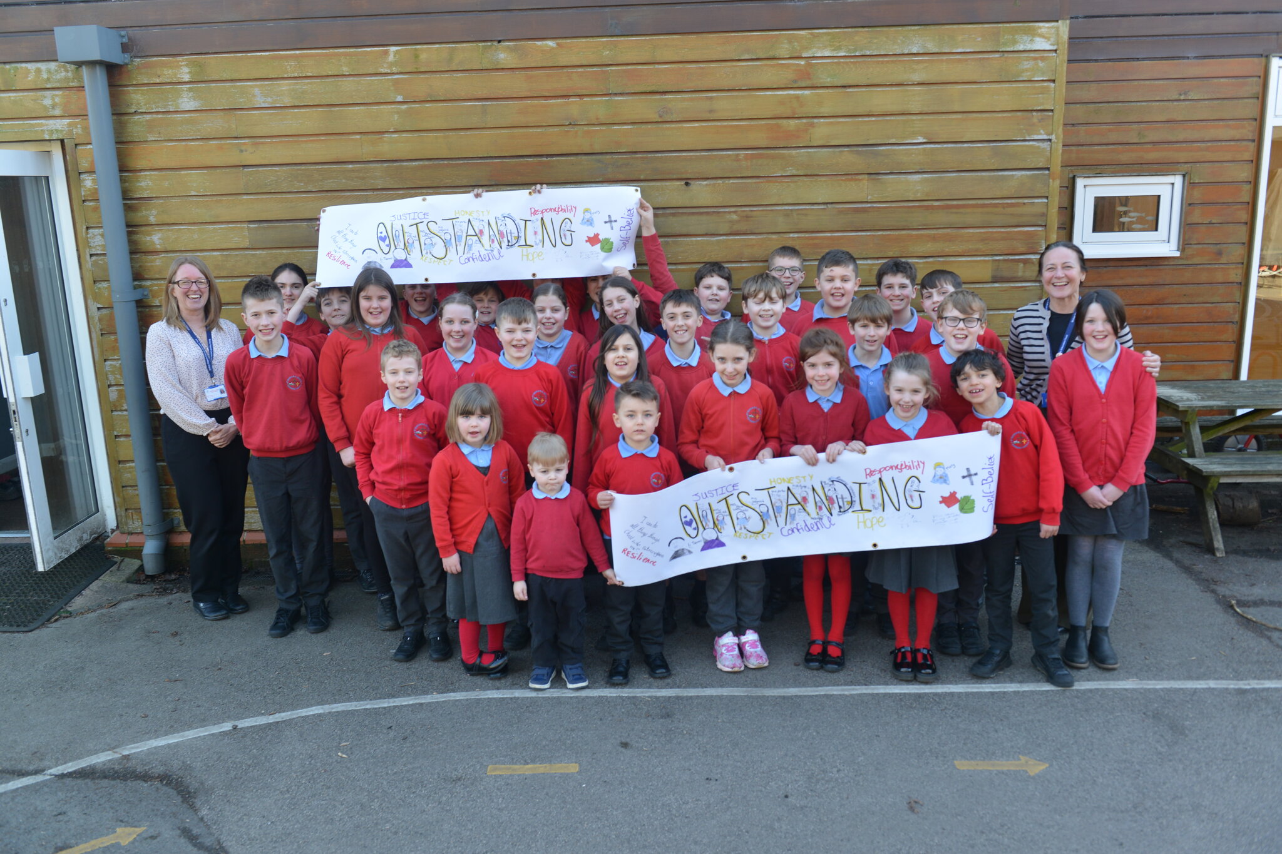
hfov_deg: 63.7
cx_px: 641
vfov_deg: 45.0
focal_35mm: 29
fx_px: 1033
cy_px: 427
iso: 400
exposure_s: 1/160
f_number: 5.6
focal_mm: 29
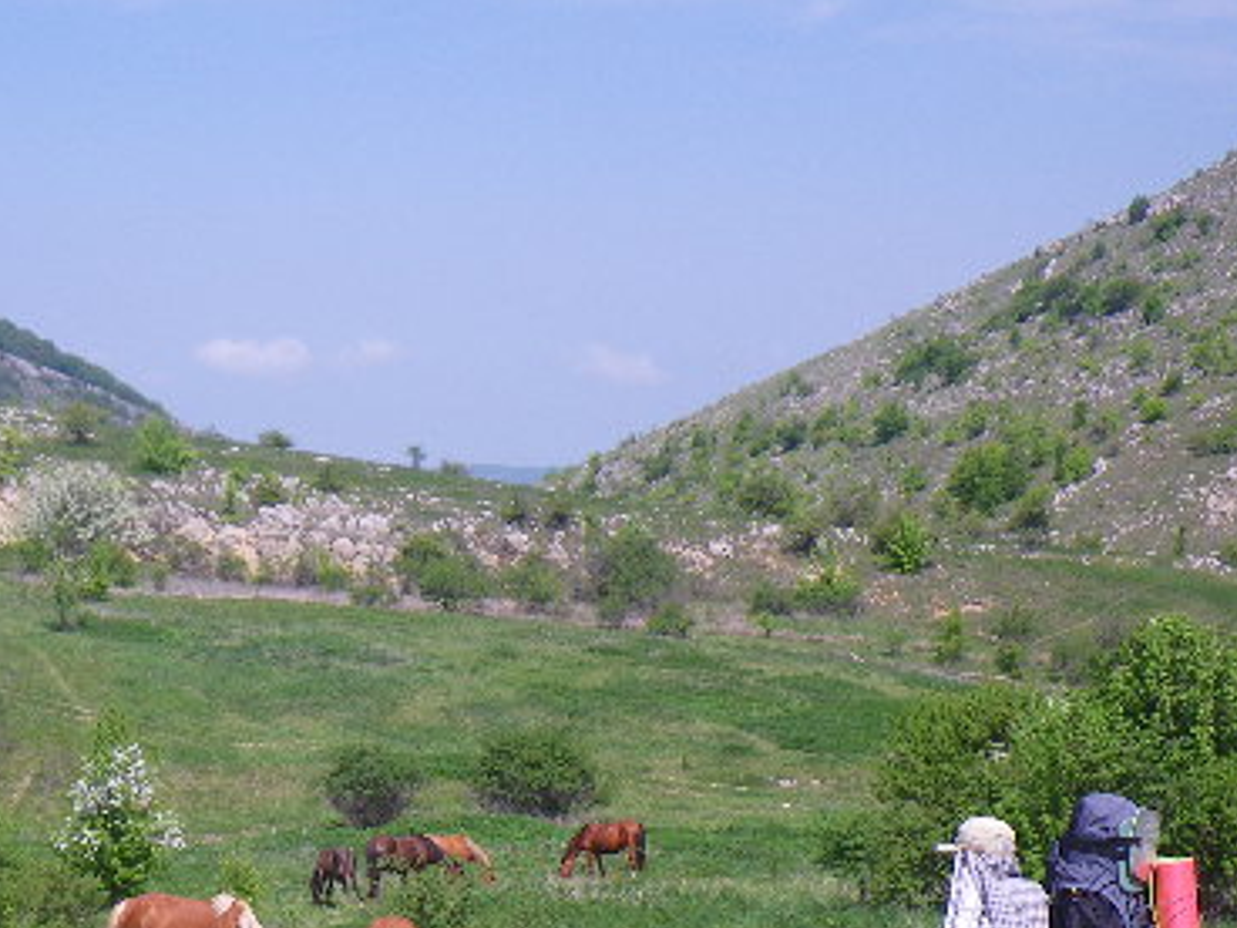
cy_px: 972
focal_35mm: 74
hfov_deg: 25.9
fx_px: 2644
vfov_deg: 19.2
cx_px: 259
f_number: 4.6
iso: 50
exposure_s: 1/320
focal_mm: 6.1
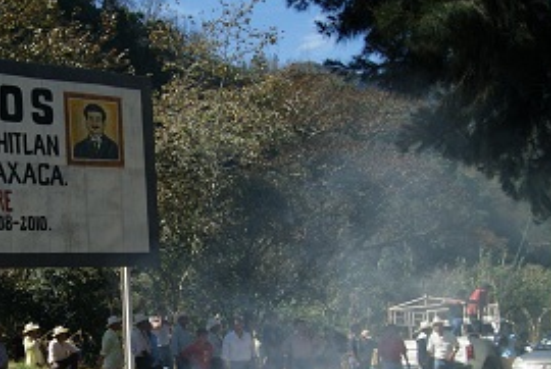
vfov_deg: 23.1
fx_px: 889
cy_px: 297
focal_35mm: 58
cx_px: 89
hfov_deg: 33.2
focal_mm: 18
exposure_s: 1/640
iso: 100
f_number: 5.6
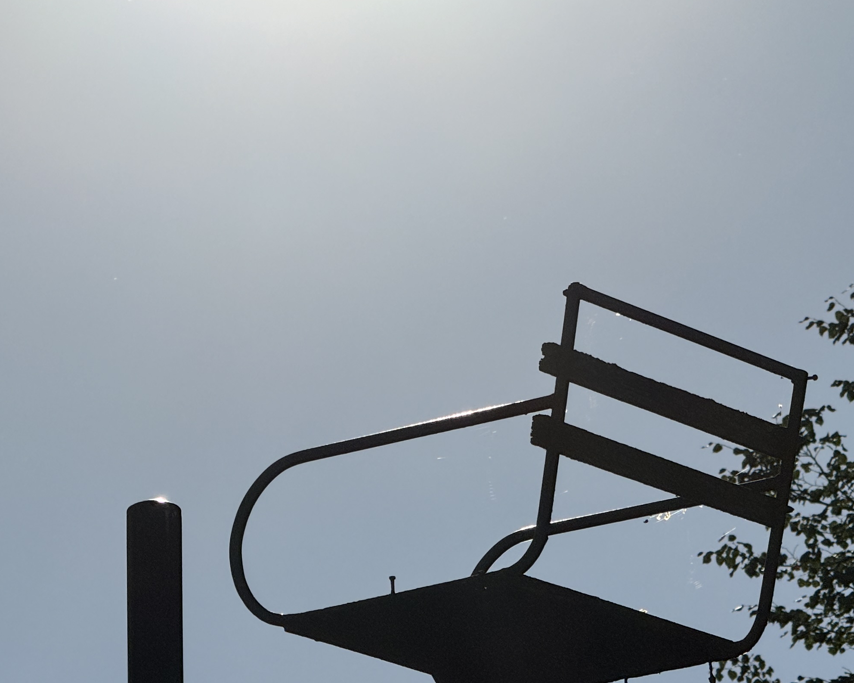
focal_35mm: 238
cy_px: 528
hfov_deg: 8.1
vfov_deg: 6.5
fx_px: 6015
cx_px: 259
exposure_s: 1/9615
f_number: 2.8
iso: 32
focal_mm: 15.66
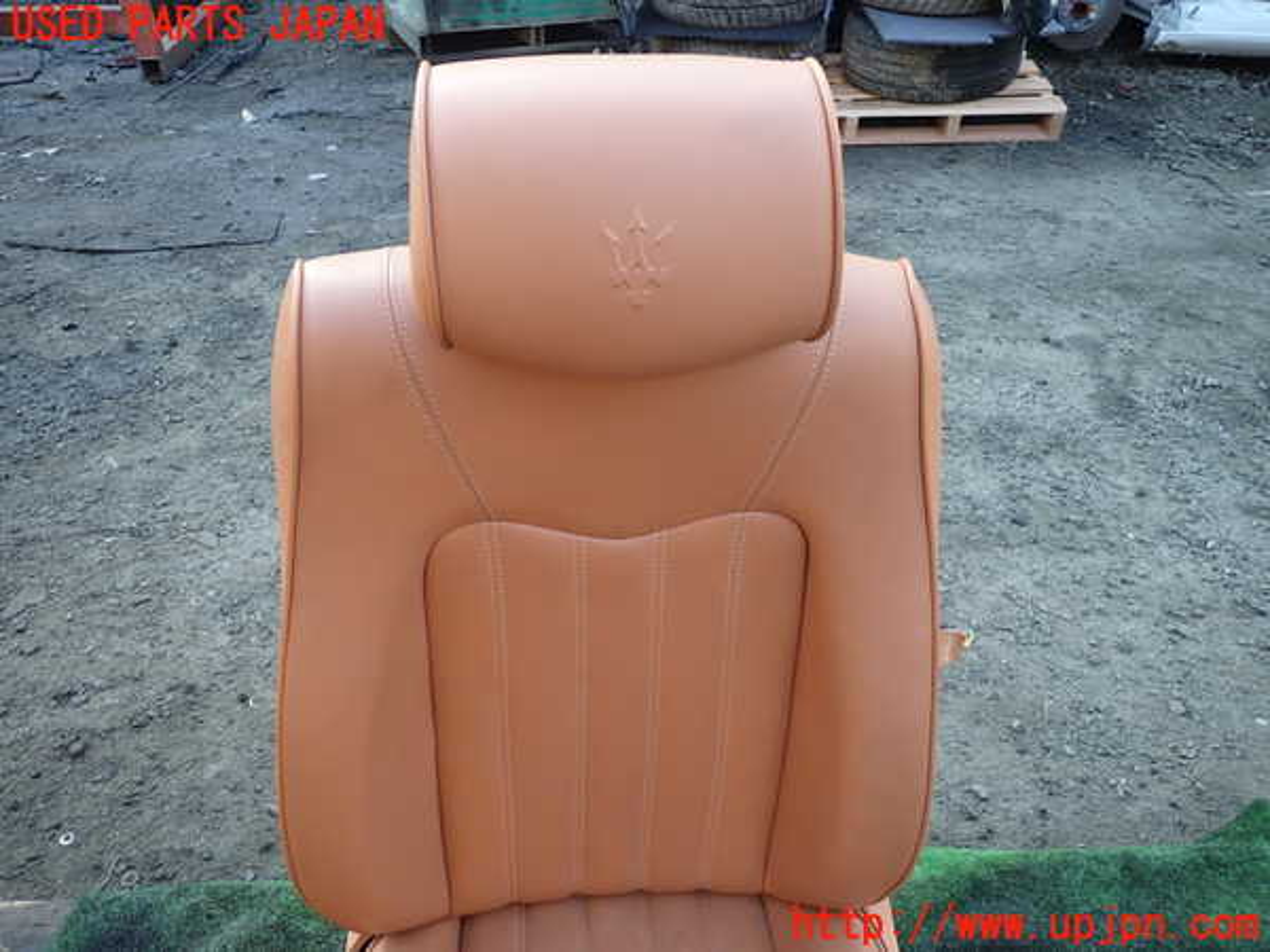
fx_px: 917
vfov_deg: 54.9
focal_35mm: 25
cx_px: 635
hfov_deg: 69.4
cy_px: 476
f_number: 2
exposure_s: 1/80
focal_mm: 4.5
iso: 100
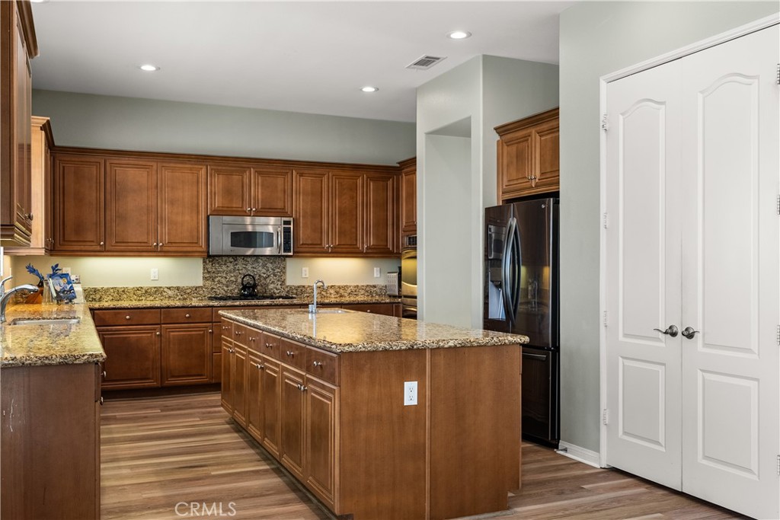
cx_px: 390
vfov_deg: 41.1
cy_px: 260
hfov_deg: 58.7
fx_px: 693
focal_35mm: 32
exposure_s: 1/10
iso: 500
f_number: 7.1
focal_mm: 32
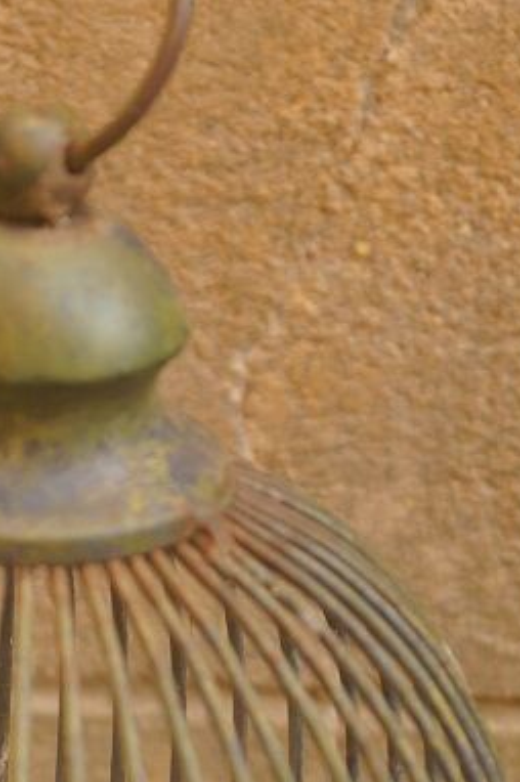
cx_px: 101
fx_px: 4580
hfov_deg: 6.5
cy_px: 707
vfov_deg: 9.7
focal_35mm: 211
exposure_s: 1/100
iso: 400
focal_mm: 55
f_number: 5.6
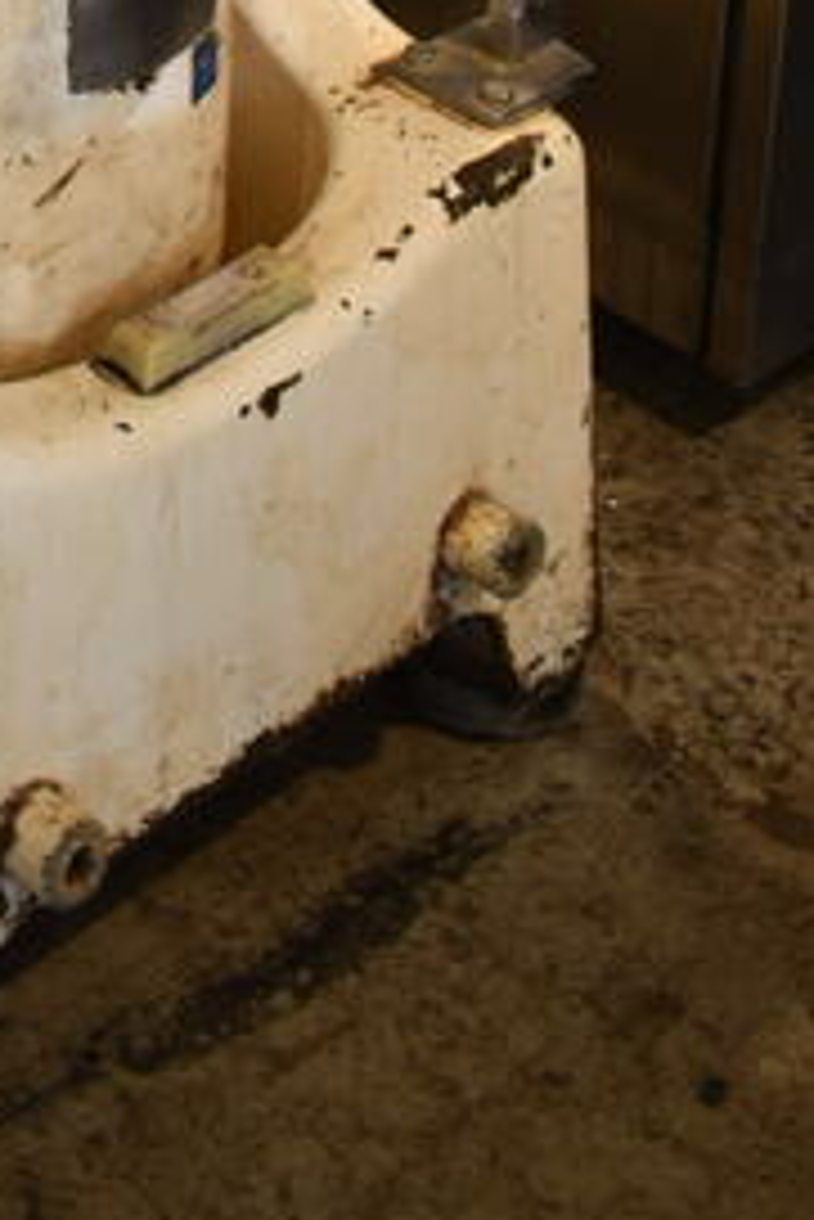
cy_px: -583
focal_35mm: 91
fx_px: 3082
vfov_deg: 19.6
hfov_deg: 14.7
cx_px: -99
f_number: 3.5
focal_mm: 18
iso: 140
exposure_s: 1/30
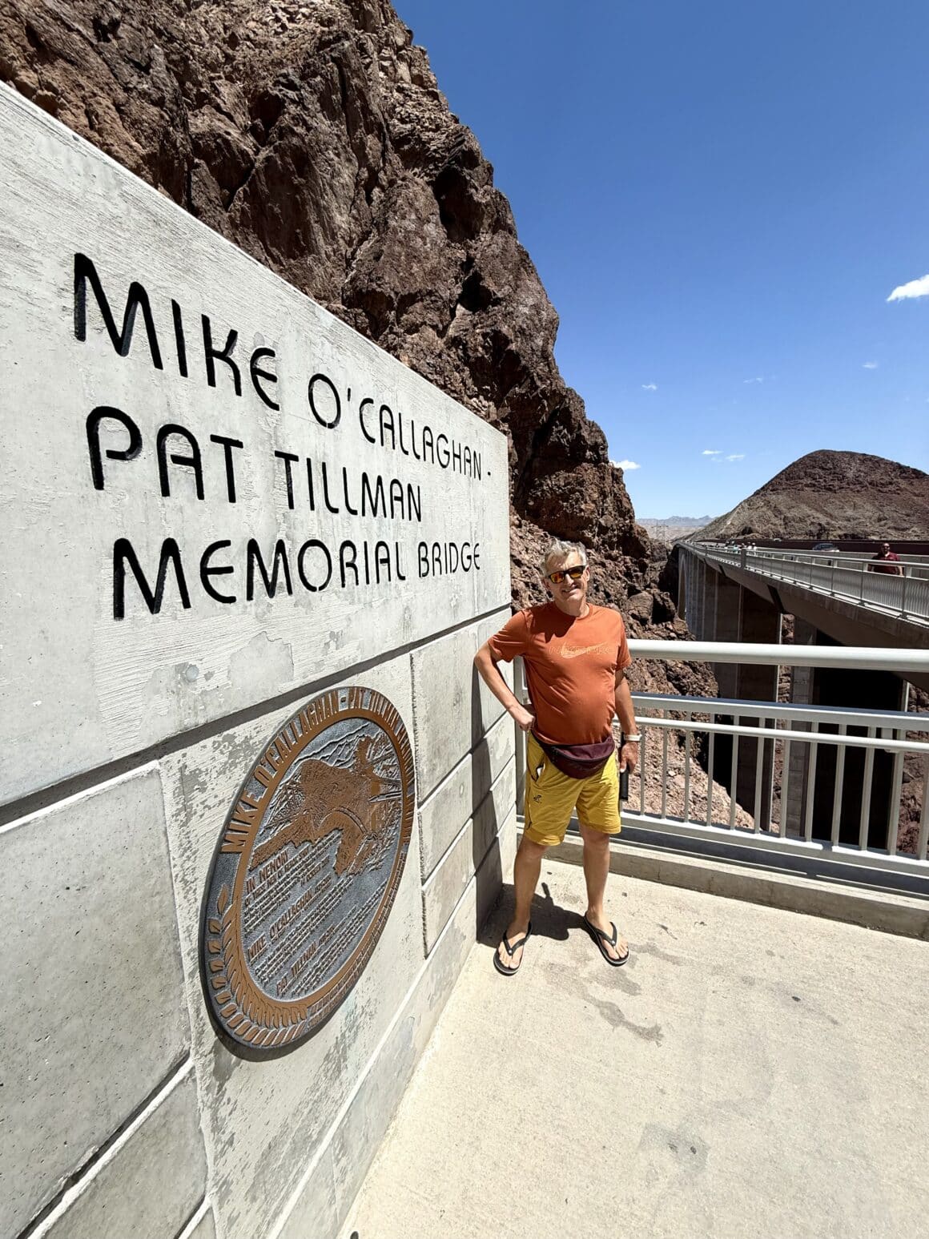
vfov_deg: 102.1
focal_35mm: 14
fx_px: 501
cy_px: 620
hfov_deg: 85.7
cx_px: 464
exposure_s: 1/2506
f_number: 2.2
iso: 50
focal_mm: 2.22
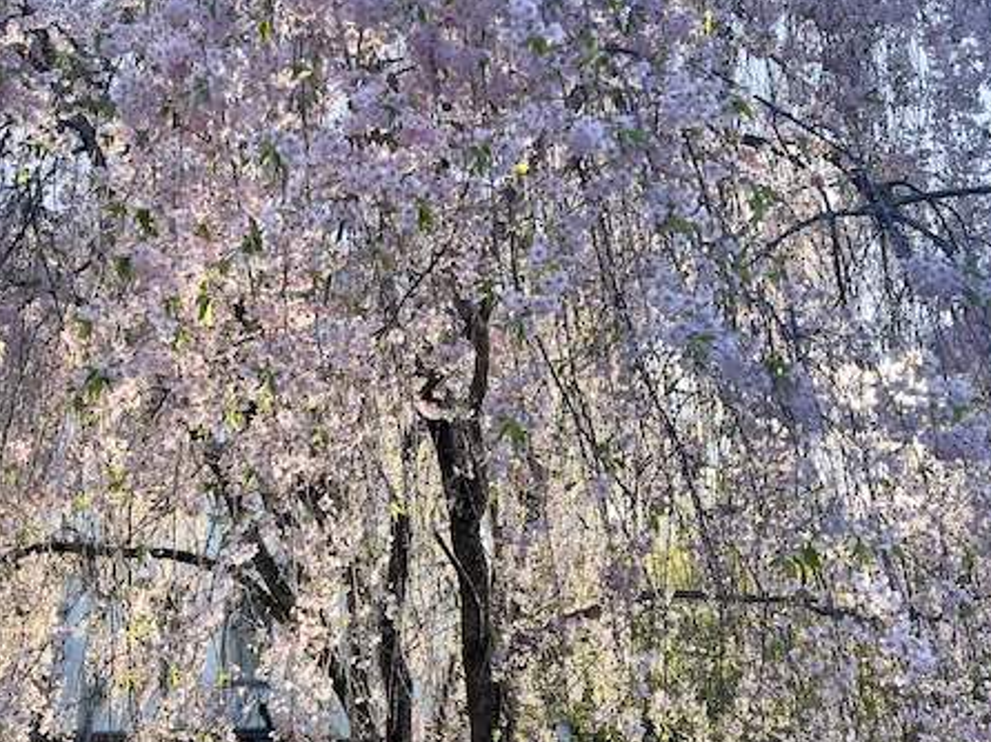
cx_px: 447
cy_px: 380
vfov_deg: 40.7
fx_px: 1001
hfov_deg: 52.6
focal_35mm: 35
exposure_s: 1/797
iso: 50
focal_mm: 5.7
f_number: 1.5
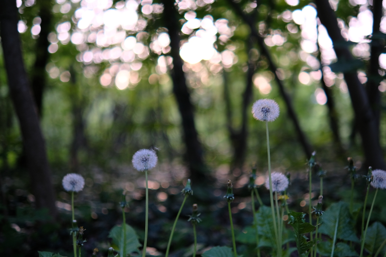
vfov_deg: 27.0
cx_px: 193
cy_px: 128
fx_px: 536
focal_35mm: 50
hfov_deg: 39.6
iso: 320
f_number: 1.4
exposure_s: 1/100
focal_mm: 33
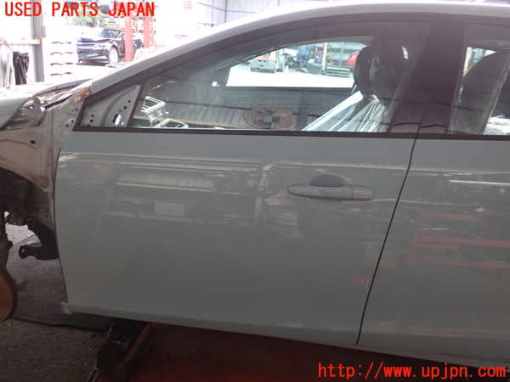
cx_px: 255
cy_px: 191
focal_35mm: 30
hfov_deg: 60.0
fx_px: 442
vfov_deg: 46.8
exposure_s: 1/30
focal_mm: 5.4
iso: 250
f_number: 2.3
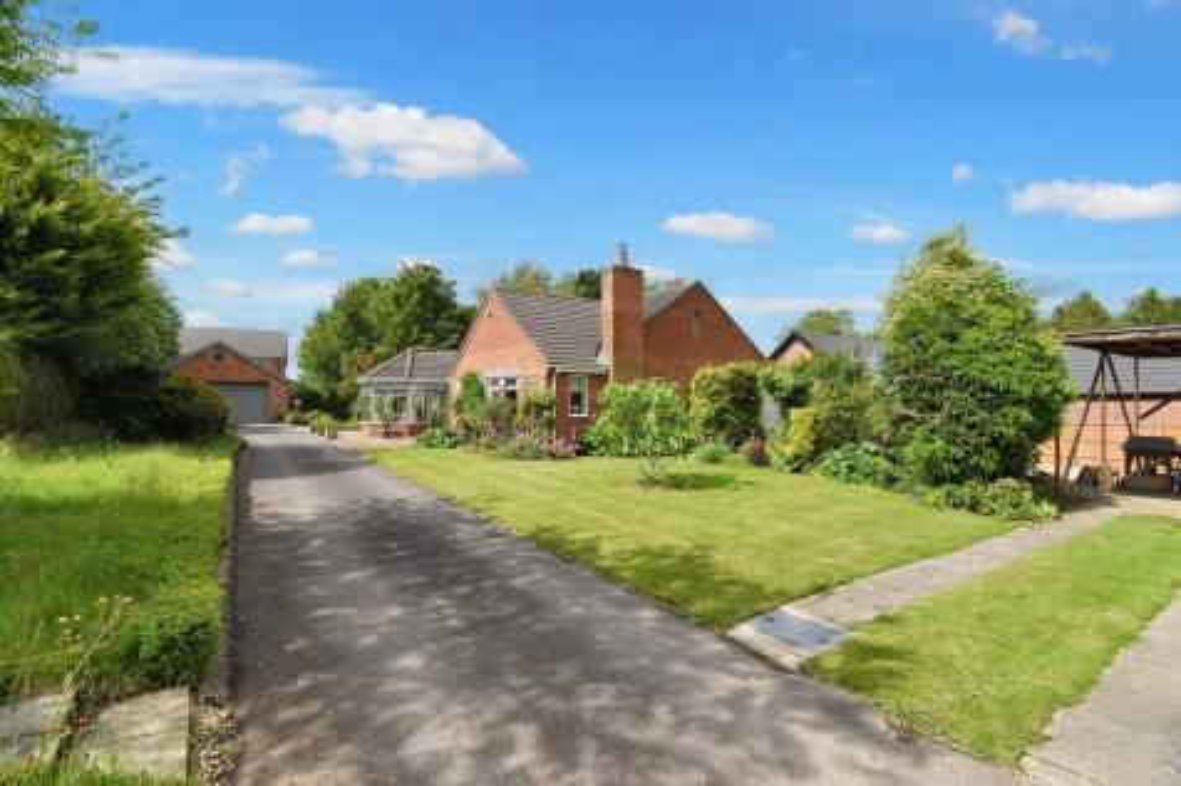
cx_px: 590
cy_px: 393
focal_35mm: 15
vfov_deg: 77.3
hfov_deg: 100.4
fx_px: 492
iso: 100
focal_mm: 10
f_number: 9
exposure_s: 1/320
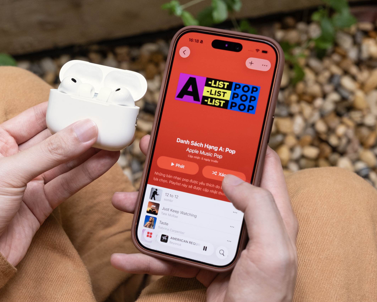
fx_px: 759
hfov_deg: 27.8
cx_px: 153
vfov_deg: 22.5
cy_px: 151
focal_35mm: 68
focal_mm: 40.1
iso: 1250
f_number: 5.6
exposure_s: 1/55
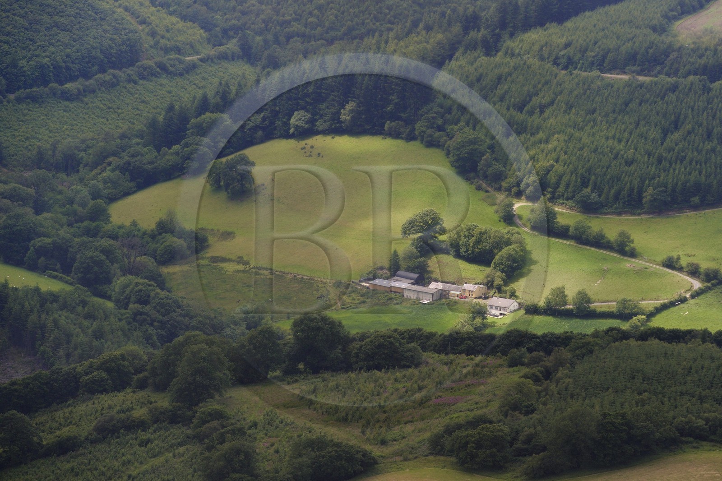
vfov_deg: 6.9
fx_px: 4010
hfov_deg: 10.3
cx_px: 361
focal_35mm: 200
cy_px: 240
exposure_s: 1/800
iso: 400
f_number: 7.1
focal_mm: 200
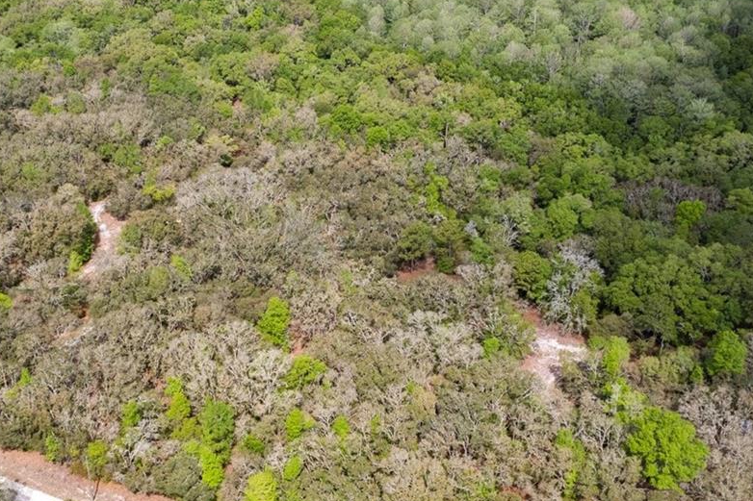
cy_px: 240
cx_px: 325
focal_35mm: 45
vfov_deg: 29.8
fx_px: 941
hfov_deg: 43.5
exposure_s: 1/1250
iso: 100
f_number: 2.8
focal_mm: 8.38
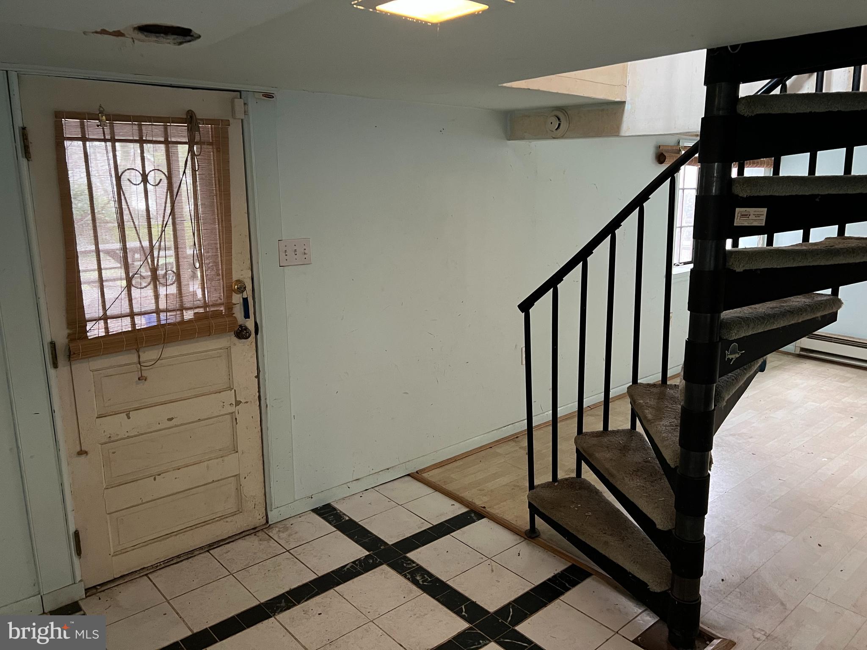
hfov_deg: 67.3
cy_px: 325
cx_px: 434
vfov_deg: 53.1
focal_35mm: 26
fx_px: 651
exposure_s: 1/40
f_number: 1.5
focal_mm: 5.7
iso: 400
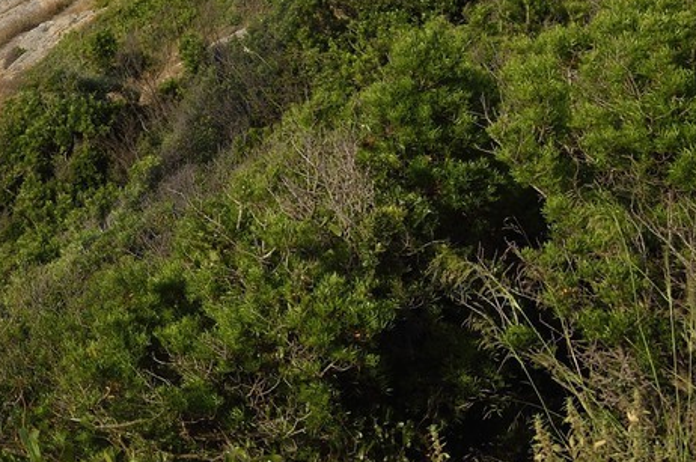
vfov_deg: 13.5
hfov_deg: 18.9
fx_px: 1873
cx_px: -306
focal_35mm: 97
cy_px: -152
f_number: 16
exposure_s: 1/125
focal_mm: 28
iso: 200
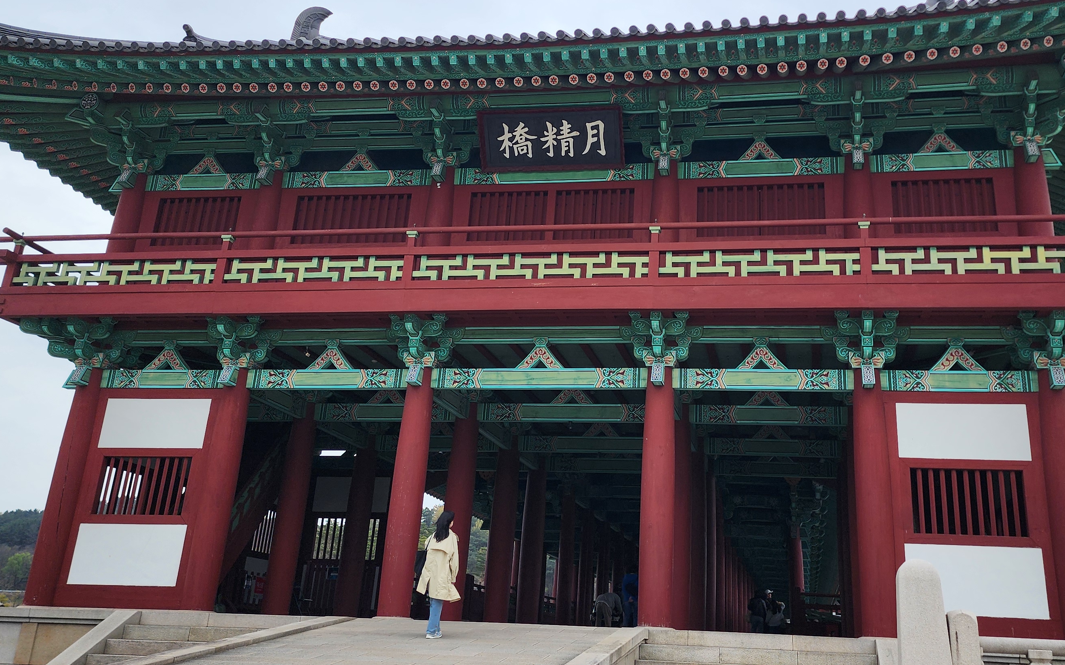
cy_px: 221
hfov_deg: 52.6
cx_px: 603
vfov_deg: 34.1
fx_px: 1074
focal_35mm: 37
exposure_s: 1/1339
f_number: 1.8
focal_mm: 6.4
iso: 12
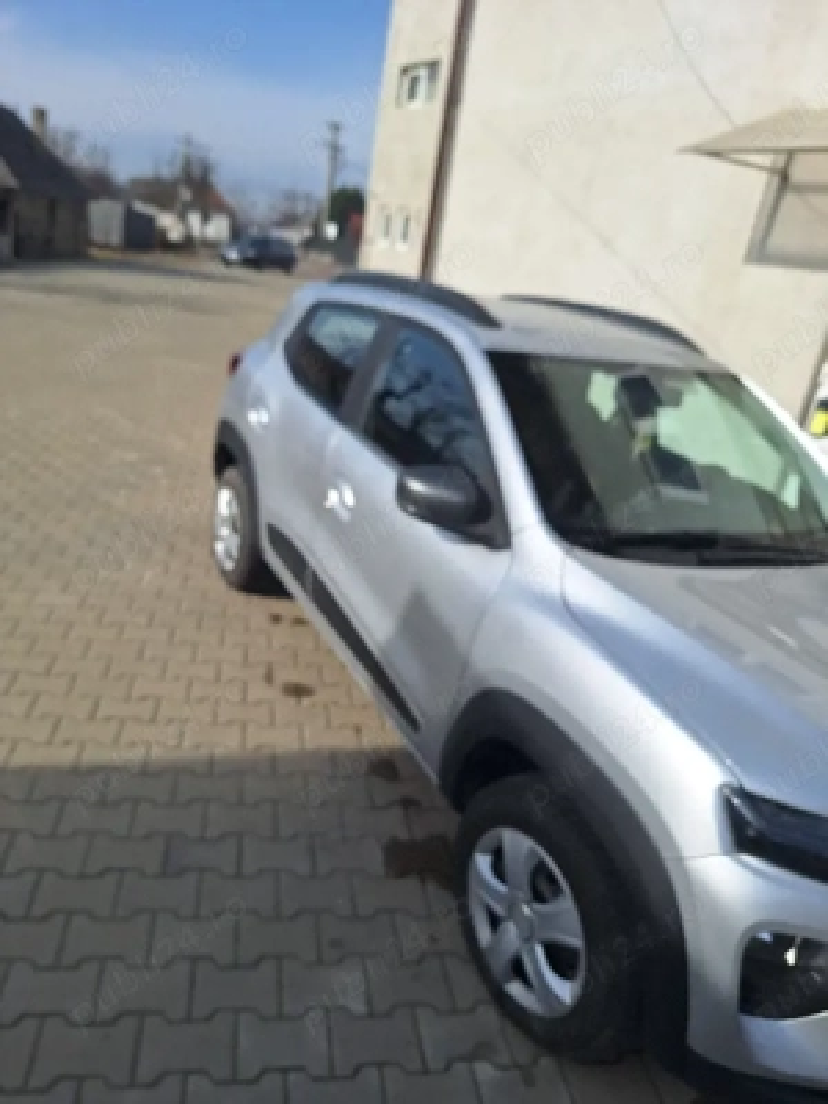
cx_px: 414
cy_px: 552
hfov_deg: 58.9
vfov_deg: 73.9
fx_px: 734
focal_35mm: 23
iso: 40
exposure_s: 1/5000
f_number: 1.8
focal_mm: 5.54
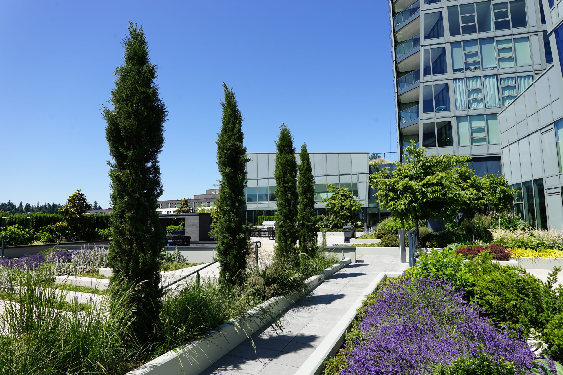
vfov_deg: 61.9
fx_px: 313
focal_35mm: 20
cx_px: 282
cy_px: 188
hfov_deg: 84.0
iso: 100
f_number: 11
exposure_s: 1/125
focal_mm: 20
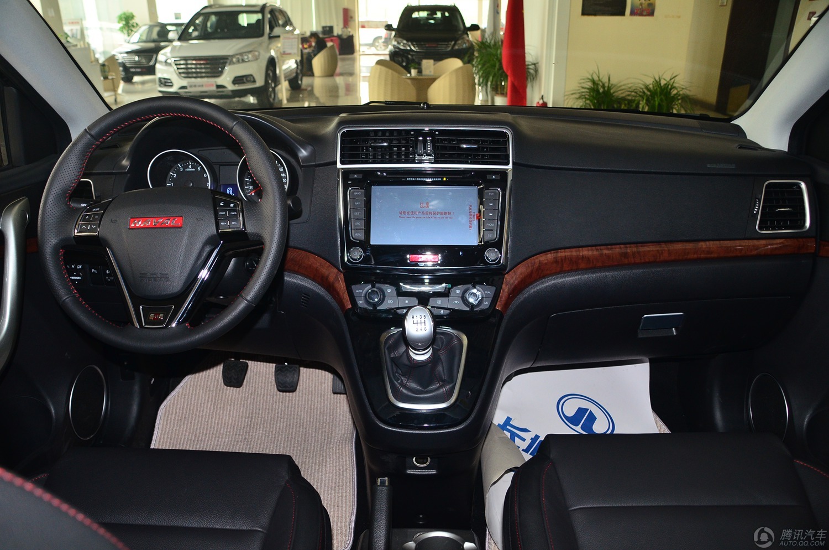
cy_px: 275
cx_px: 414
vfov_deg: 47.8
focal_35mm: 27
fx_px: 621
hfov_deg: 67.5
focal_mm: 18
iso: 500
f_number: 4.5
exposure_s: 1/60
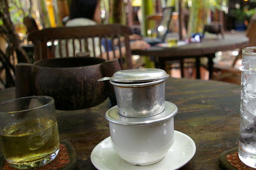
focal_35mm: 39
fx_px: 277
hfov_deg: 48.4
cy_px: 80
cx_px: 179
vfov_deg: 34.1
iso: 400
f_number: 4
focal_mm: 18
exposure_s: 1/45
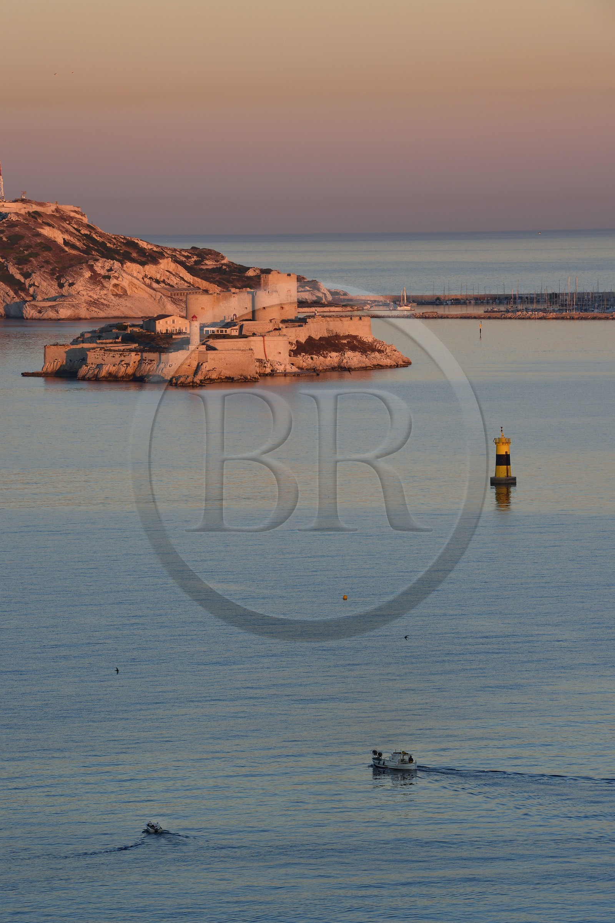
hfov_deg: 6.9
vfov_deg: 10.3
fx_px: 5129
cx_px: 308
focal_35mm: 200
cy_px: 462
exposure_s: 1/200
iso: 200
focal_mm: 200
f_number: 6.3
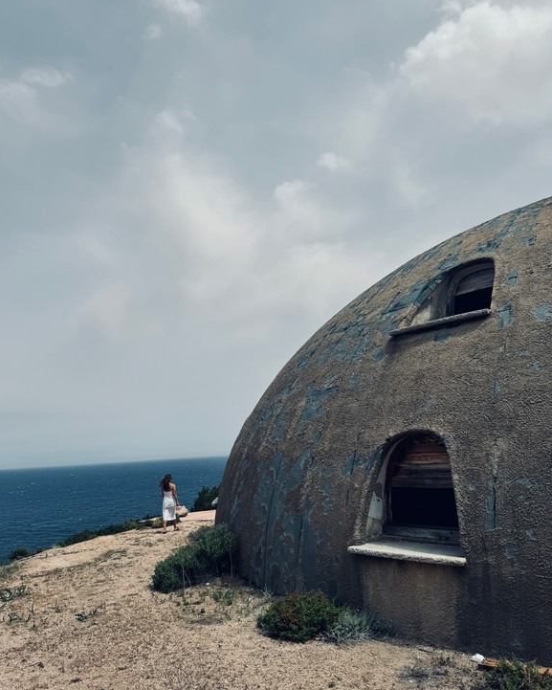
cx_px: 266
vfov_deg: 65.9
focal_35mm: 26
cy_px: 376
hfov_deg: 54.9
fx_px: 531
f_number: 1.78
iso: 80
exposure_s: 1/9009
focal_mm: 6.76
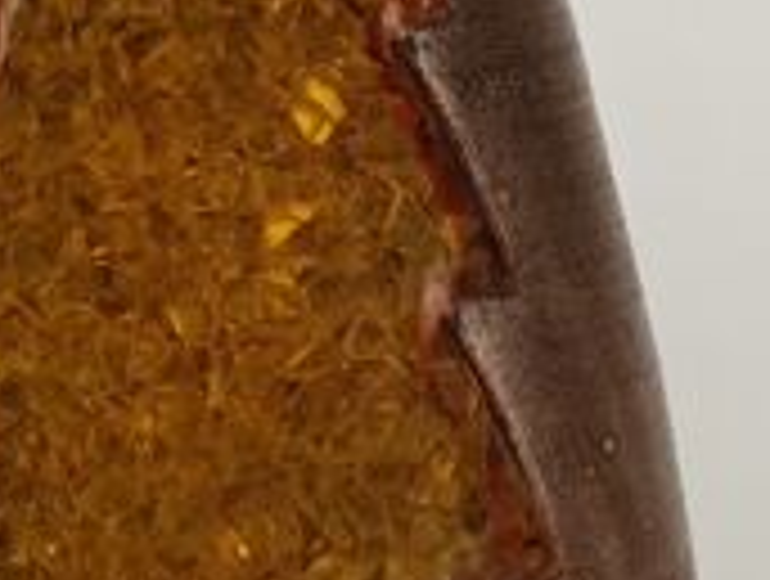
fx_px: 2028
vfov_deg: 16.3
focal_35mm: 91
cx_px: 72
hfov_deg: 21.0
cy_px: 180
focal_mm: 4.3
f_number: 2.4
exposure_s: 1/100
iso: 50
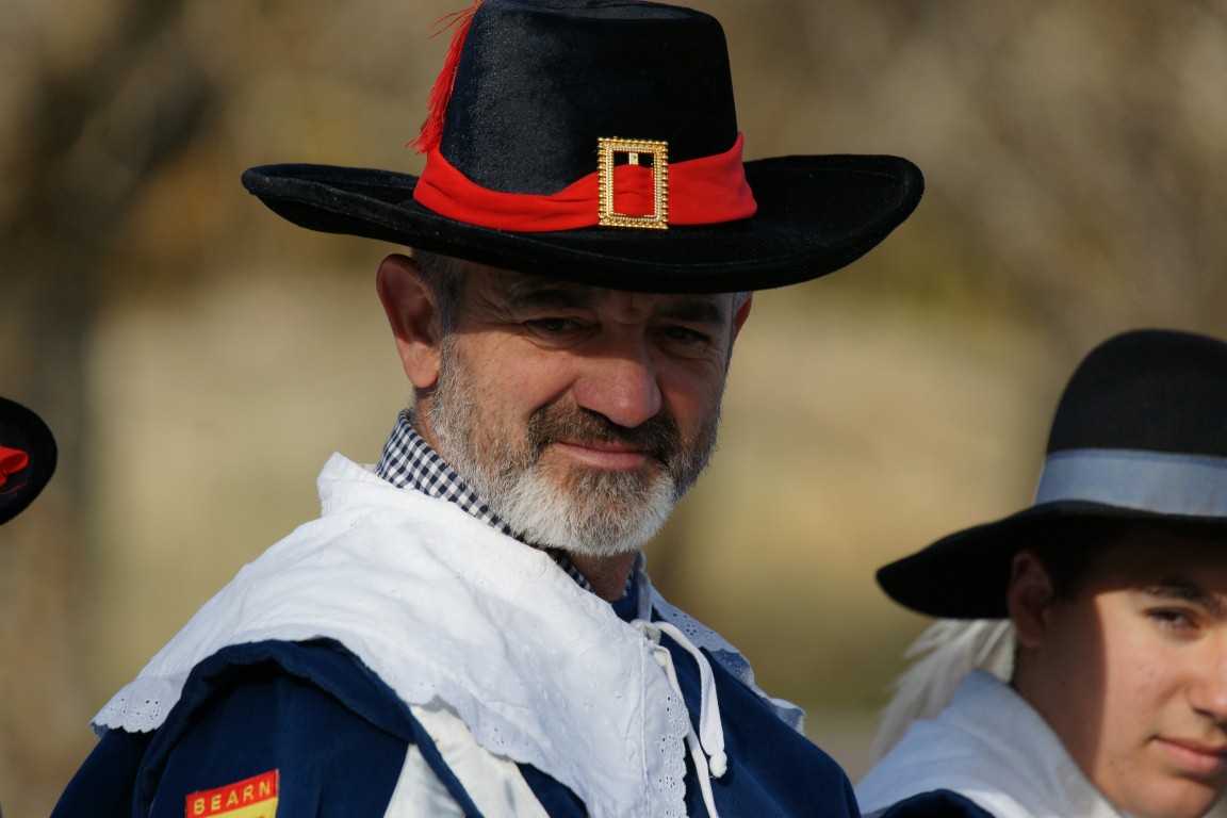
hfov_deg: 5.2
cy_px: 409
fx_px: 13632
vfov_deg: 3.4
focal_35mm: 400
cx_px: 614
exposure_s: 1/640
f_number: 6.3
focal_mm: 400
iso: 250
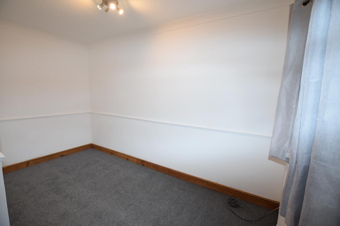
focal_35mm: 15
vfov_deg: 77.3
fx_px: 142
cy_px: 113
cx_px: 170
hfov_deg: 100.4
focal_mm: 10
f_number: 4
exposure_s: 1/60
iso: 500
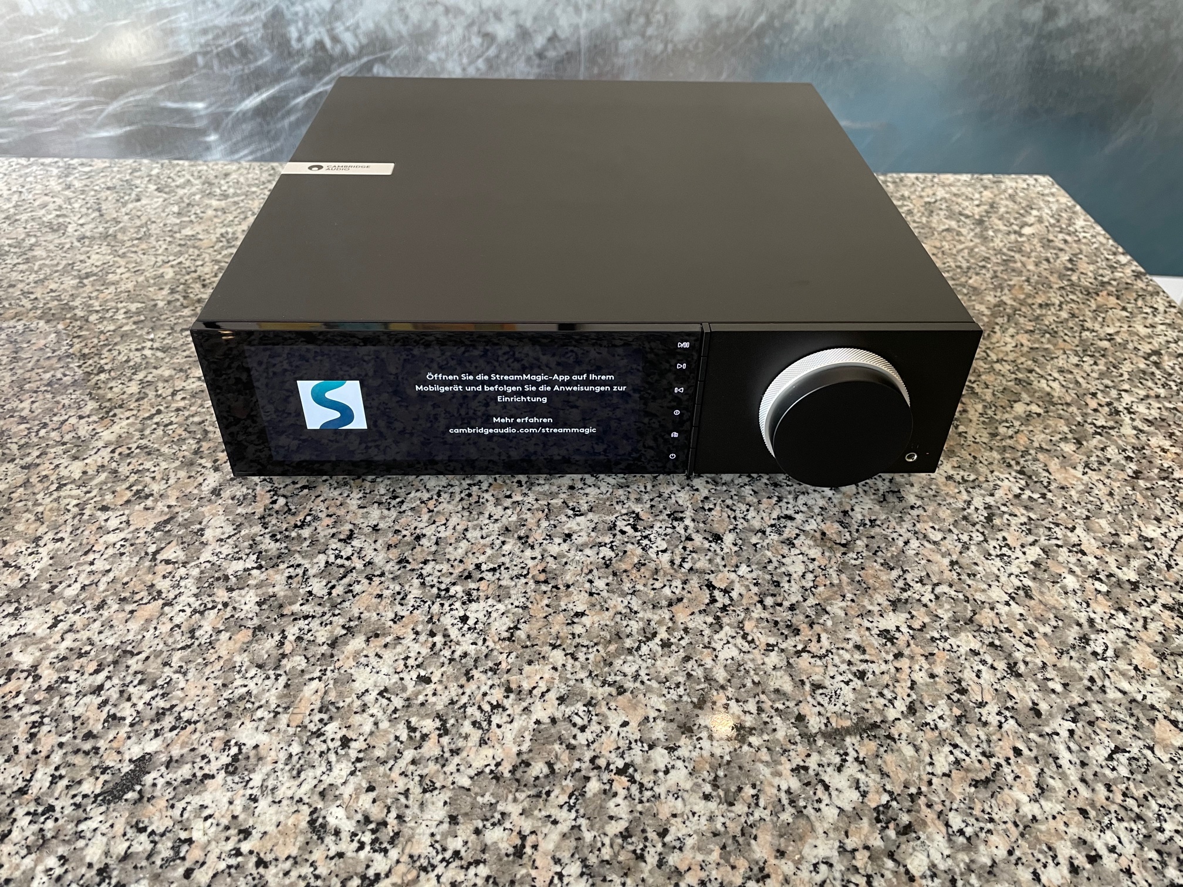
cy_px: 444
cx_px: 592
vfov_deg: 53.1
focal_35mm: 26
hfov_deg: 67.3
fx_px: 889
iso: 125
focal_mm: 4.2
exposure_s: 1/50
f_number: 1.6
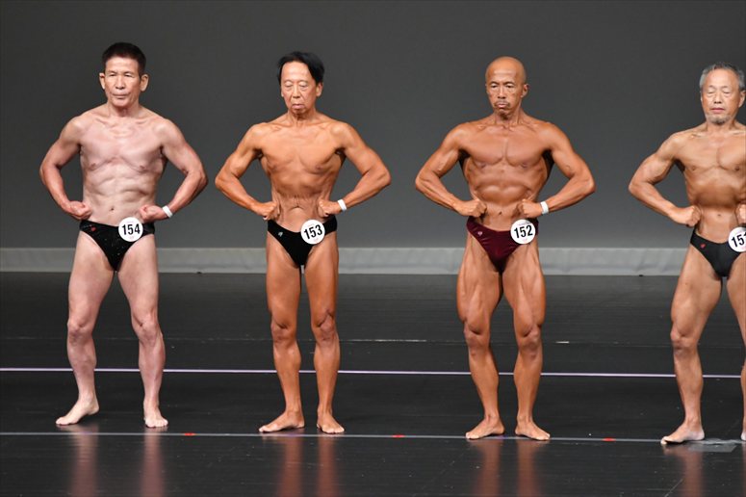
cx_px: 373
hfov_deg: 6.0
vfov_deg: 4.0
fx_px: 7146
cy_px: 248
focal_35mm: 345
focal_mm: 230
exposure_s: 1/400
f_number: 5.6
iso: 4000
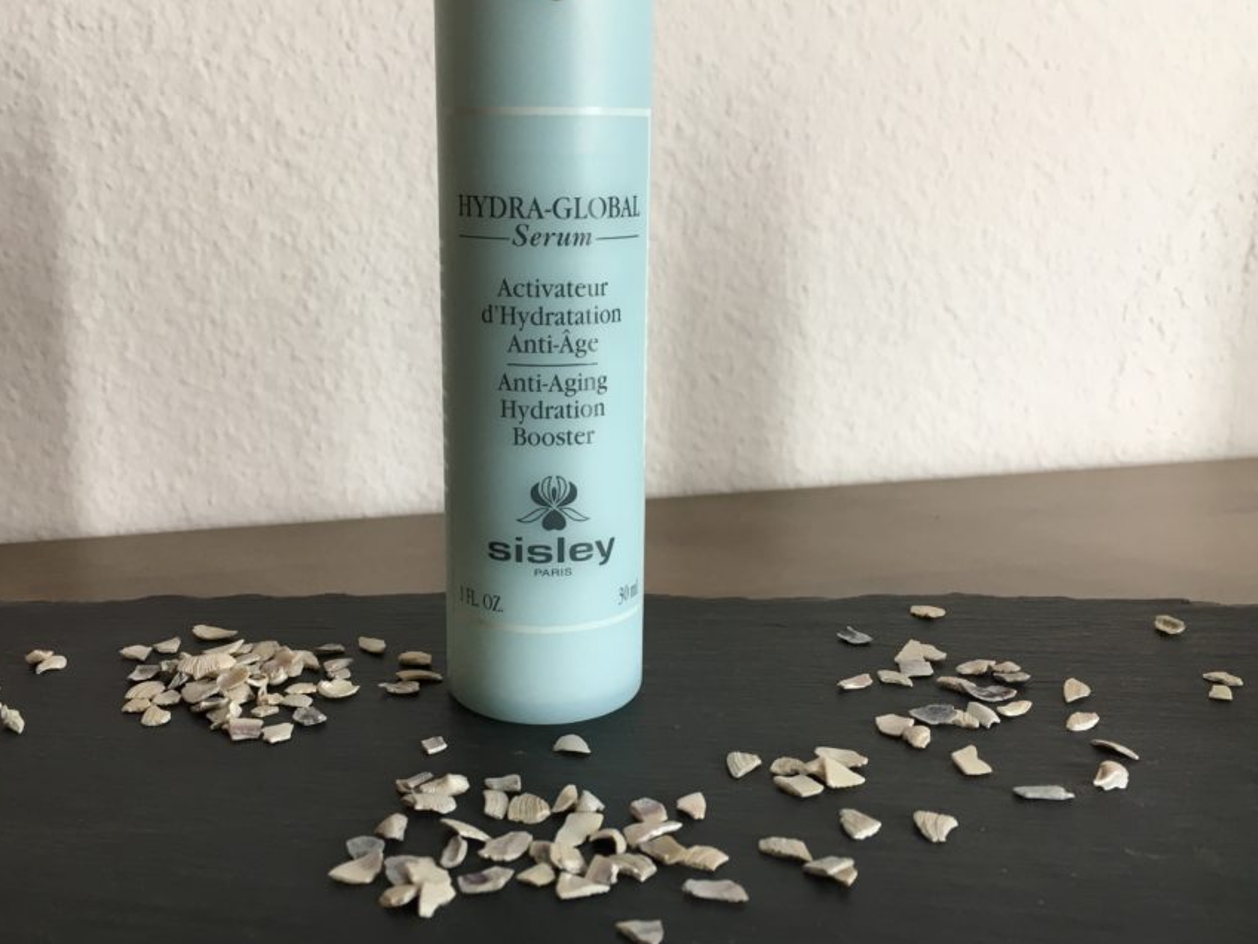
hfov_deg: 52.6
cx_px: 598
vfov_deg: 40.6
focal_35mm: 35
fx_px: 1272
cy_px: 416
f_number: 2.2
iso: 32
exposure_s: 1/33
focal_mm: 4.15
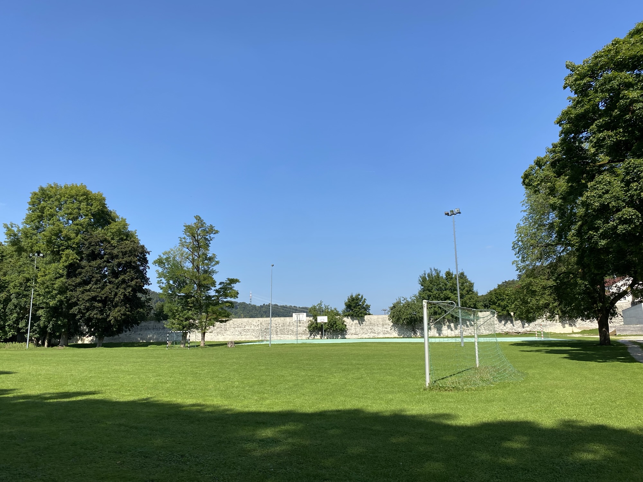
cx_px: 322
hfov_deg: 67.3
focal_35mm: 26
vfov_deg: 53.1
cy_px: 241
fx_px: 483
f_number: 1.8
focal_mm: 4.25
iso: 32
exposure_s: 1/2513
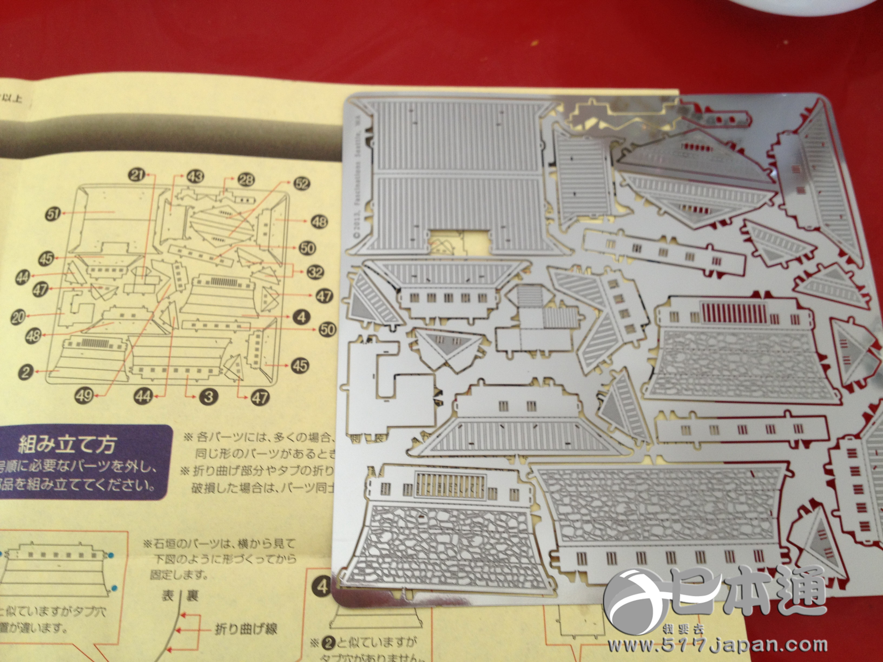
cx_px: 442
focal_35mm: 35
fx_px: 893
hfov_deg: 52.6
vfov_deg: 40.7
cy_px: 331
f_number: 2.4
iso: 50
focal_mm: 4.28
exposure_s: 1/20
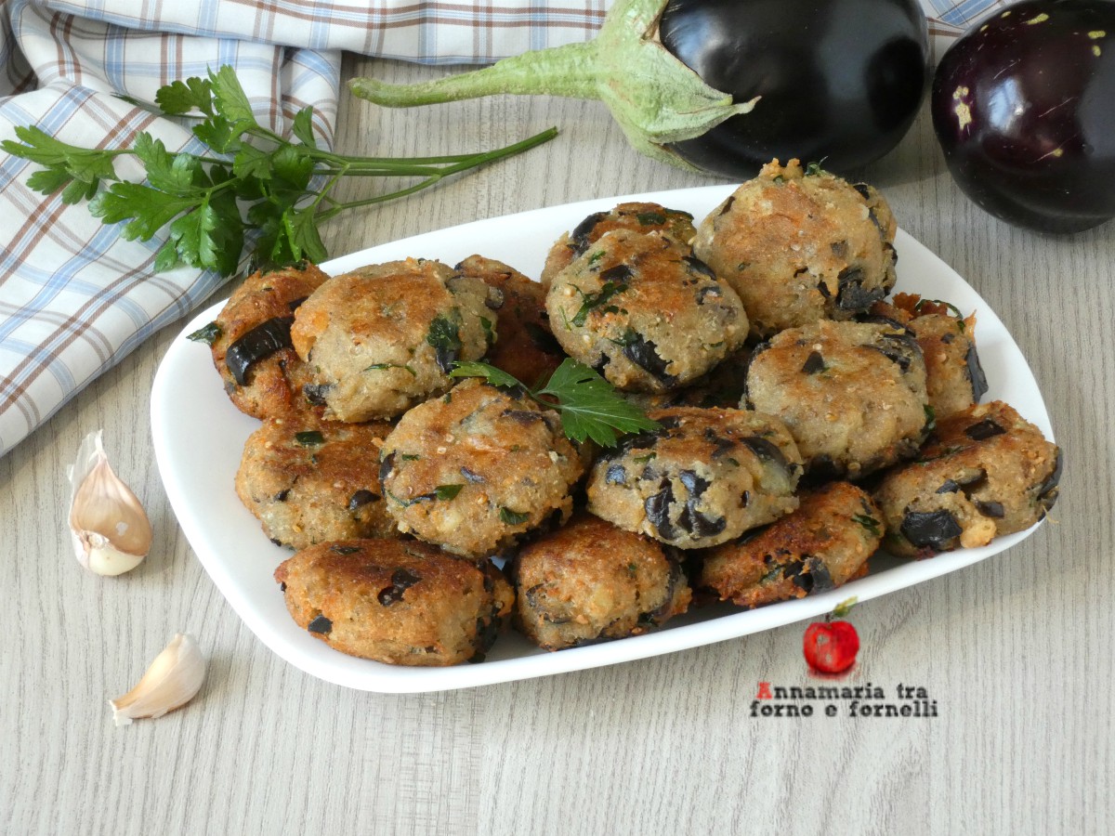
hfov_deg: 10.5
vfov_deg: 7.9
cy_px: 418
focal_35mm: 189
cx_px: 558
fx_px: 6088
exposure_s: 1/80
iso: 500
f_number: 5.6
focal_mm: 33.9
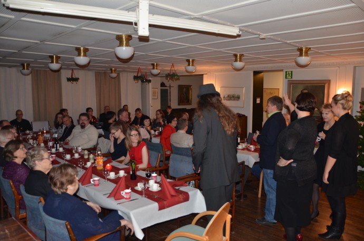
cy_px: 120
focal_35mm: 27
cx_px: 182
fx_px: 272
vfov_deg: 47.7
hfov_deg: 67.5
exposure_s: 1/60
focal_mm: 18
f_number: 3.5
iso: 800
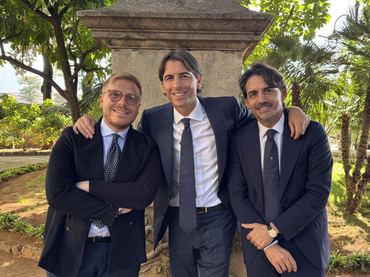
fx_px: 374
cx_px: 200
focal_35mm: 35
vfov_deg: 40.6
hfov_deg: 52.6
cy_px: 160
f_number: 1.78
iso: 100
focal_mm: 6.76
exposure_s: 1/121
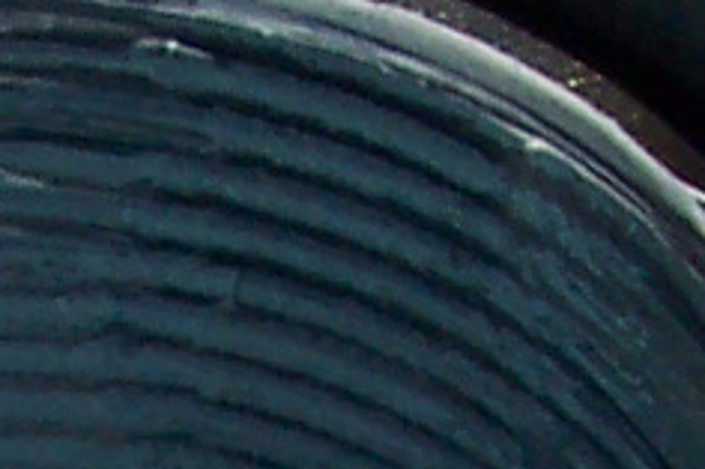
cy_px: 1135
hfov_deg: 7.1
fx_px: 5675
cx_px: -140
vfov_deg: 4.6
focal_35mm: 290
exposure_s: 1/1000
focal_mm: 8
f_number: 4.8
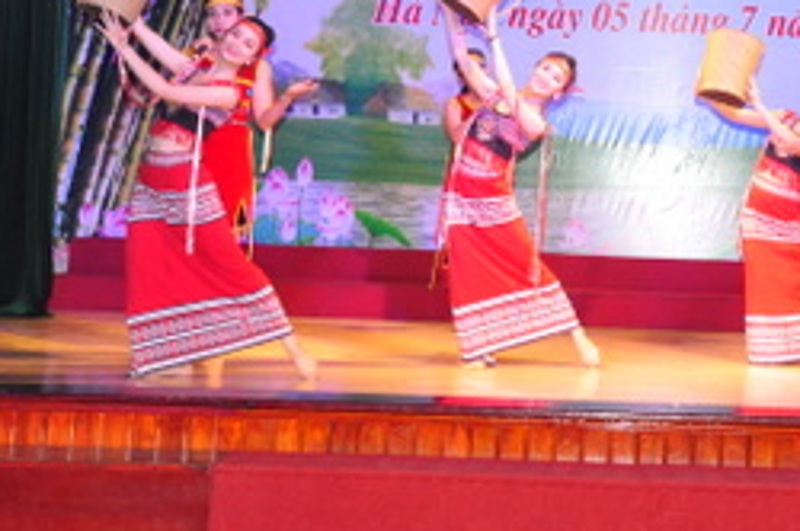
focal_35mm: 78
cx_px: 694
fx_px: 1731
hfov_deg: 25.3
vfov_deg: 17.1
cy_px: 29
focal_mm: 26
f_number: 6.3
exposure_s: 1/160
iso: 800
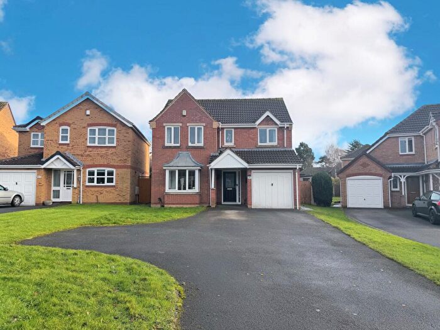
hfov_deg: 71.6
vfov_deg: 56.8
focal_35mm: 24
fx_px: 305
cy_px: 165
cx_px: 220
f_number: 1.78
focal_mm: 6.76
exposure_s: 1/2801
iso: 80
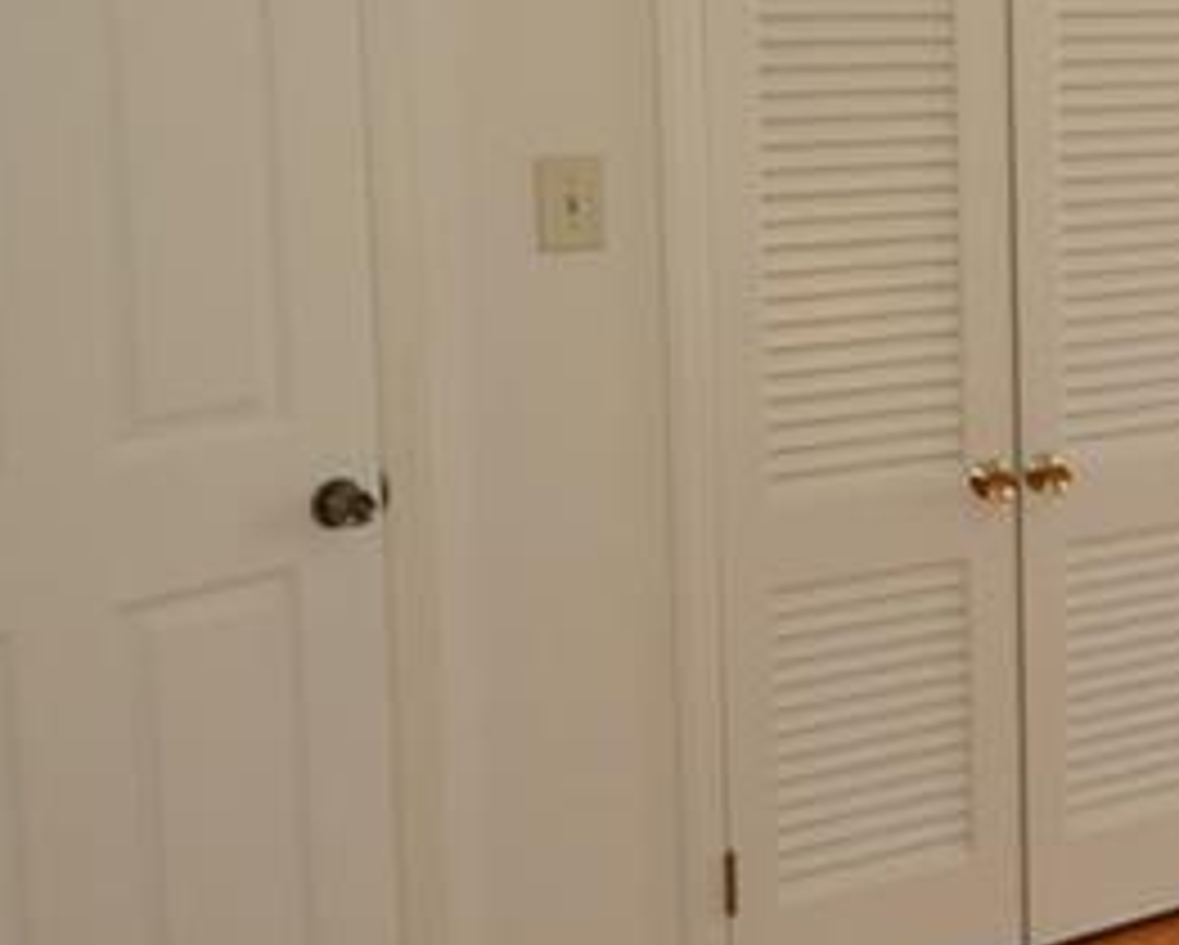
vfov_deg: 26.9
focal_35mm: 55
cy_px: 148
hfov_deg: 28.1
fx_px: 1921
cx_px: 1534
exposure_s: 1/100
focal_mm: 10
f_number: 4
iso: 400
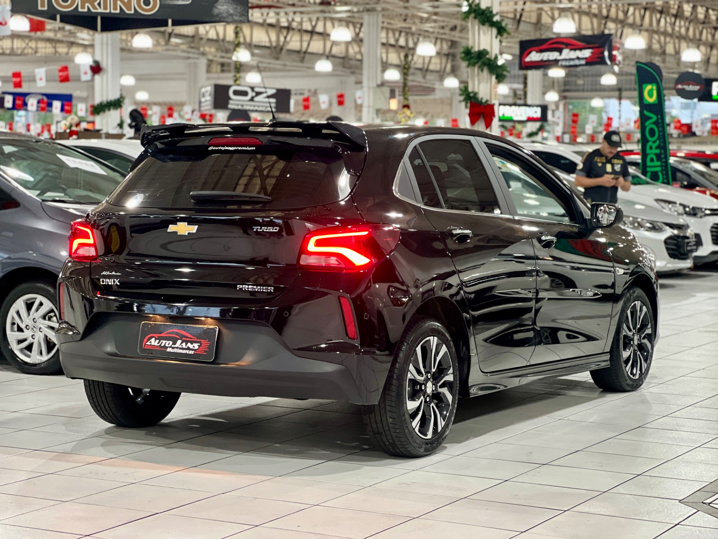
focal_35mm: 77
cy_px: 270
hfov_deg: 25.3
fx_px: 1597
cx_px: 359
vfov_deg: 19.1
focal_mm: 9
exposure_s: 1/24
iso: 320
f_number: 2.8
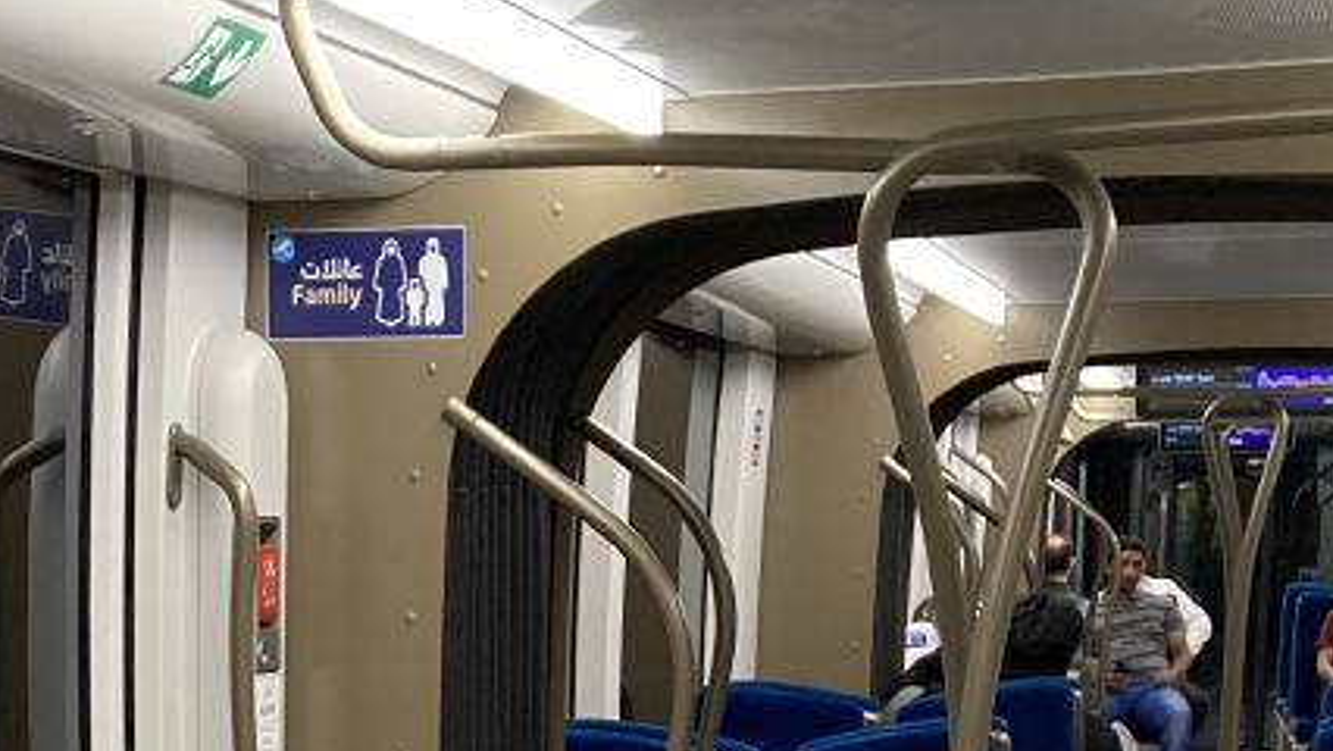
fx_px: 3288
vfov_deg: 11.8
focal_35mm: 93
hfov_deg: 22.6
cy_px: 1438
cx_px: 294
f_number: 1.8
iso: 125
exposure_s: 1/50
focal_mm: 3.99
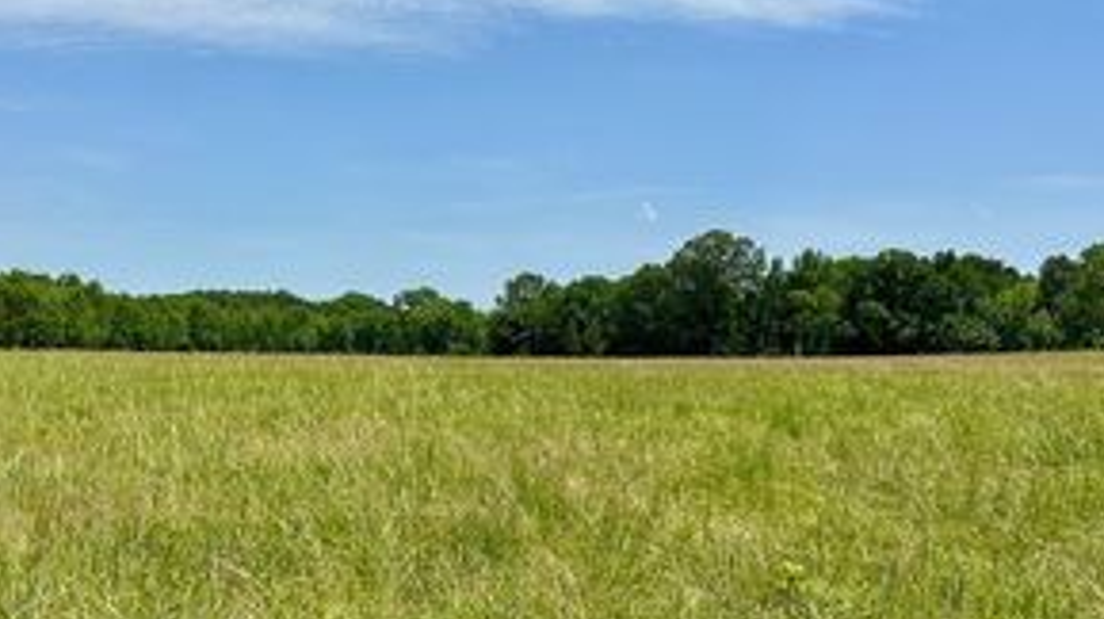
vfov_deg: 30.3
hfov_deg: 50.6
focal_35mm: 39
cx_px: 357
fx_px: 1141
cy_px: 361
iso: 80
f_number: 1.78
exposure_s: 1/6211
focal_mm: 6.86
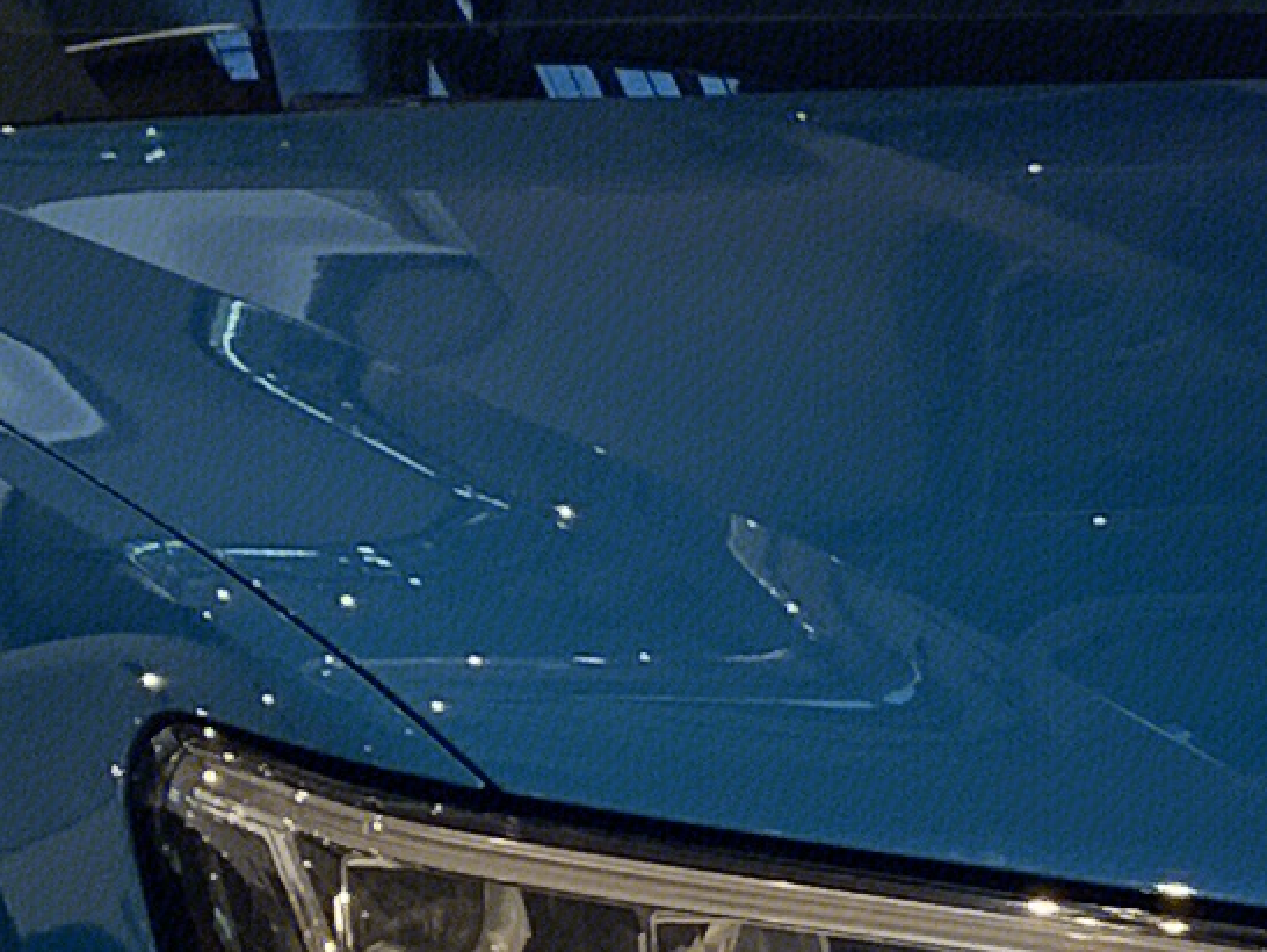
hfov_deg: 10.3
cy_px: 998
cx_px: 712
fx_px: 7031
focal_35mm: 192
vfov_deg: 7.7
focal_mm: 4.25
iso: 100
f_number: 1.8
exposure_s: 1/100
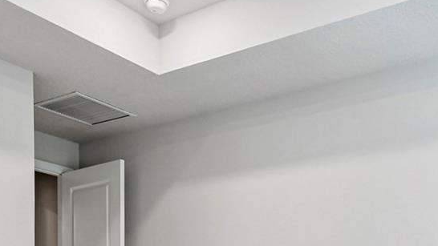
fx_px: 534
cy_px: 340
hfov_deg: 43.4
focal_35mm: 46
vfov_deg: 22.5
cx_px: 318
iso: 100
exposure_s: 1/13
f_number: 7.1
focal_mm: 10
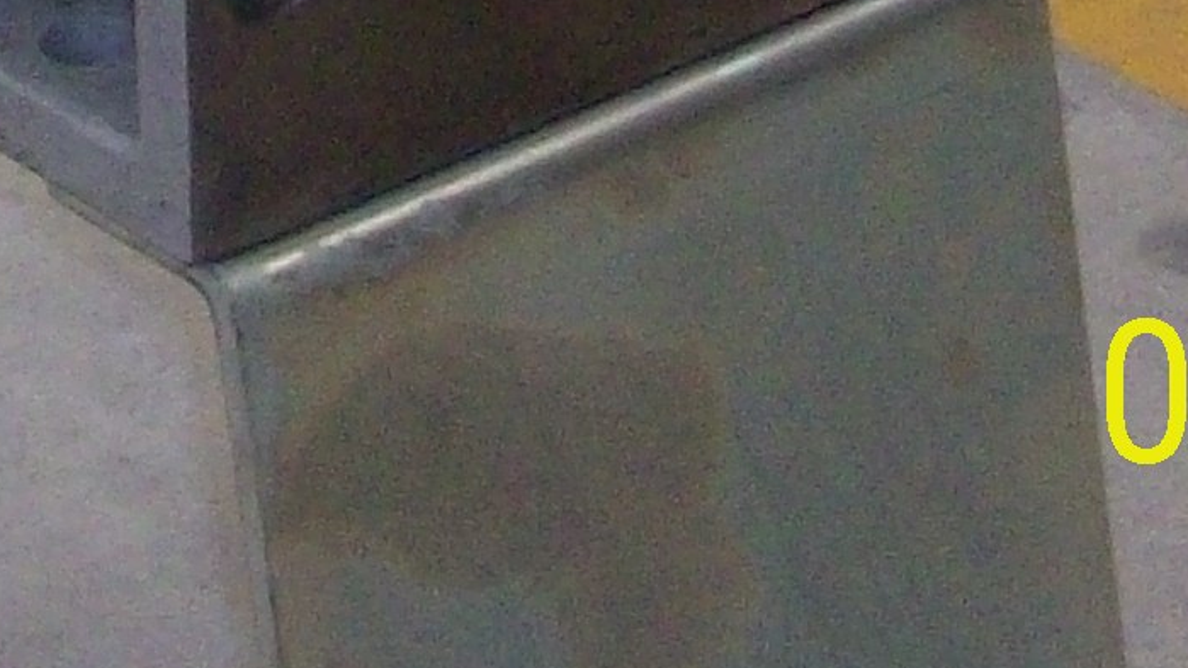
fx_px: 13197
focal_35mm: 419
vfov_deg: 2.9
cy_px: -1200
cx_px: -457
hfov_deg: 5.1
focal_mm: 13.7
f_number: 4.6
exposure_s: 1/83.1
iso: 200
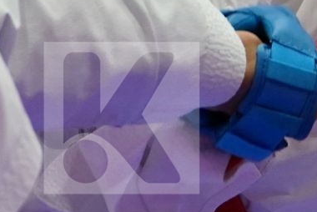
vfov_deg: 1.0
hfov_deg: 1.6
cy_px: -179
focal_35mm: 1320
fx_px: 11632
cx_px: 122
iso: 2500
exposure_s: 1/1000
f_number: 2.8
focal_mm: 186
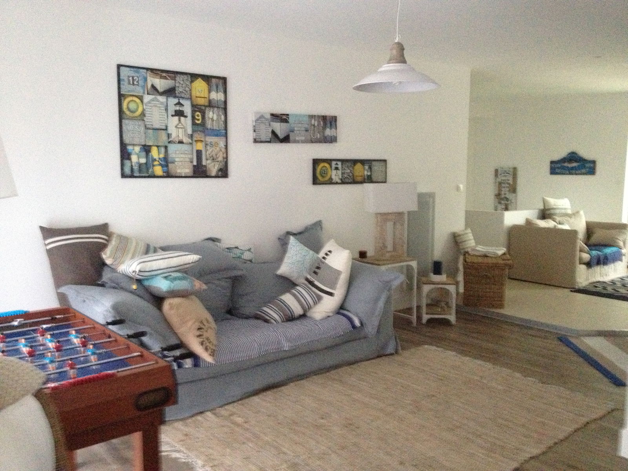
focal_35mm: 35
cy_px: 236
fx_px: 635
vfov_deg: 40.7
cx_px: 314
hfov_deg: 52.6
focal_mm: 4.28
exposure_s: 1/15
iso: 800
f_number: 2.4
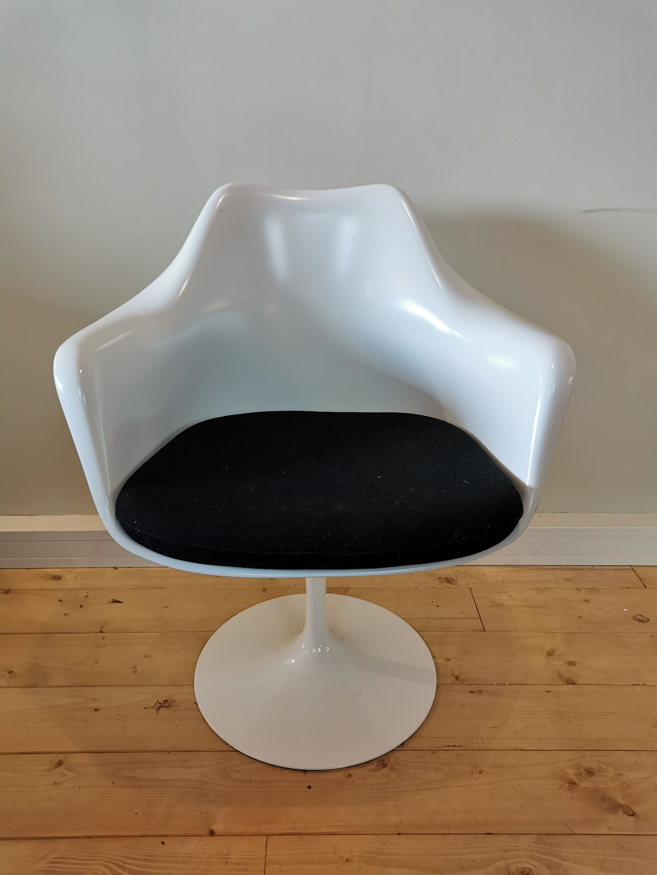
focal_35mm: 27
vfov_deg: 65.3
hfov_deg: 51.4
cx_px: 328
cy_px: 438
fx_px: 683
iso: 200
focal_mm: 5.58
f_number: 1.8
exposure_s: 1/100
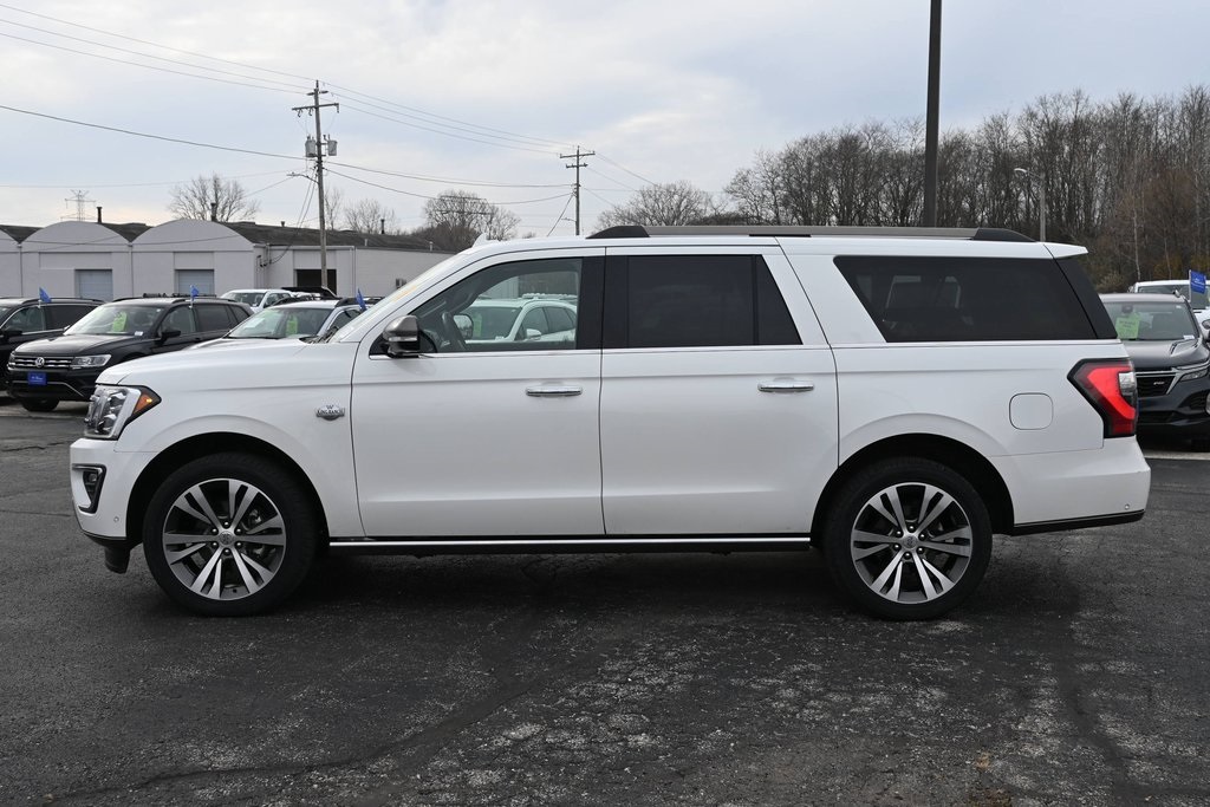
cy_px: 404
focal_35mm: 38
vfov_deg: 35.5
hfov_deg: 51.3
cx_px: 605
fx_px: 1261
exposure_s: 1/250
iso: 110
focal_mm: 25
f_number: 5.6
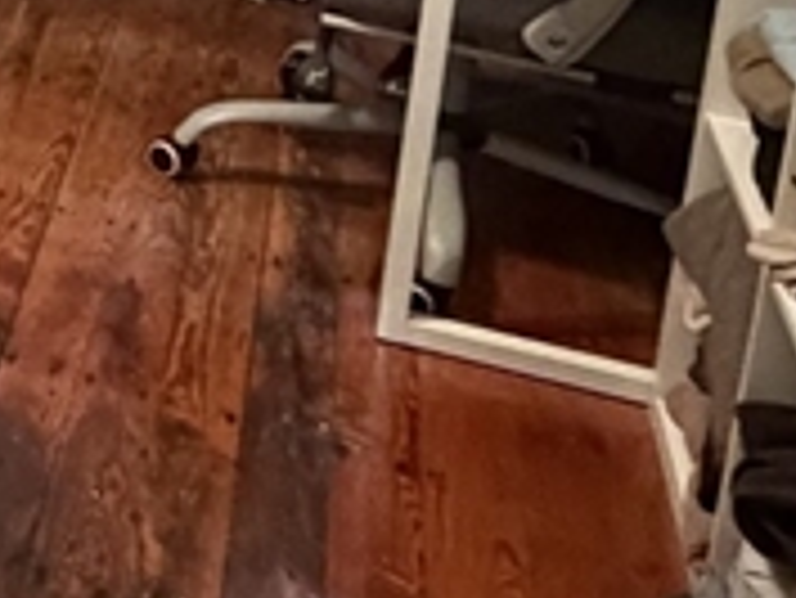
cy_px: -369
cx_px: -603
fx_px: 1864
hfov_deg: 19.0
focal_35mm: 81
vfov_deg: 16.2
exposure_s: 1/60
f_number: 2.2
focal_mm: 2.22
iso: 1000
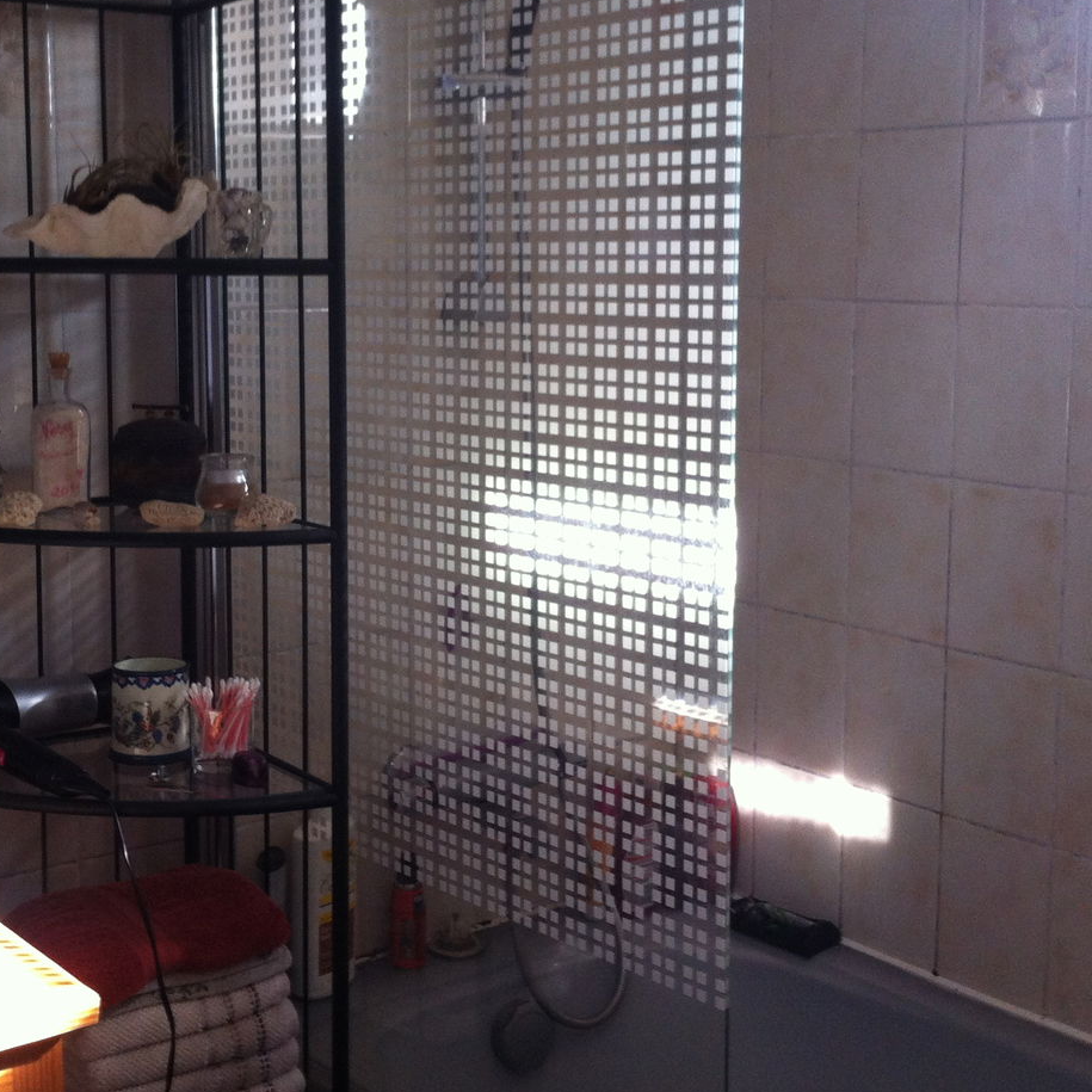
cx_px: 385
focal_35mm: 54
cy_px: 466
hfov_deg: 31.4
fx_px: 1927
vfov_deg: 31.6
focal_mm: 3.85
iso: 125
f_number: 2.8
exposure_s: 1/15
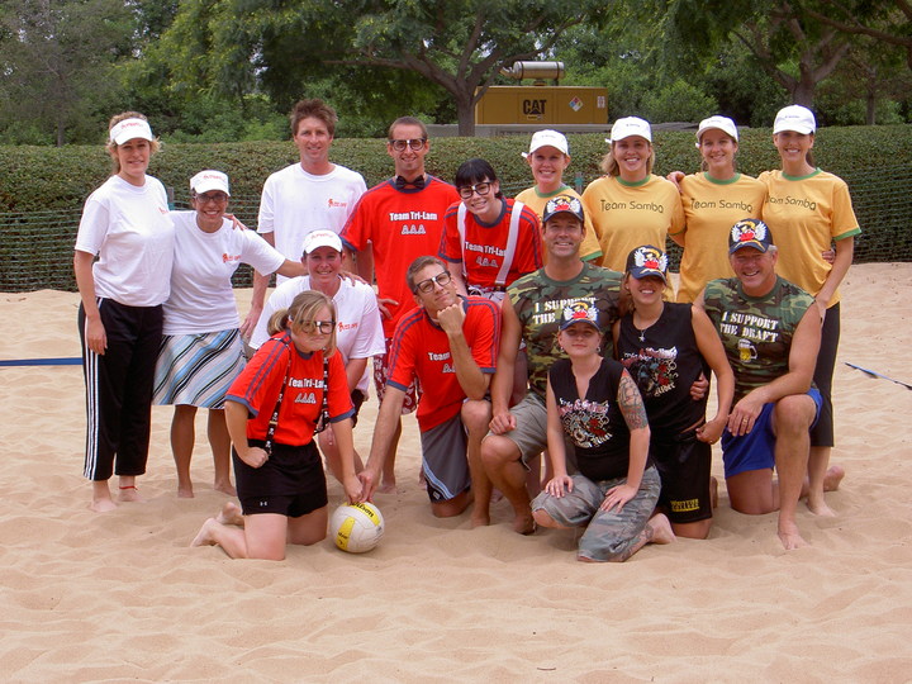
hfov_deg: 28.2
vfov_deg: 21.3
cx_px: 456
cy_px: 342
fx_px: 1818
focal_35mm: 69
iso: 100
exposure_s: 1/160
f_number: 6.1
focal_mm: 14.2
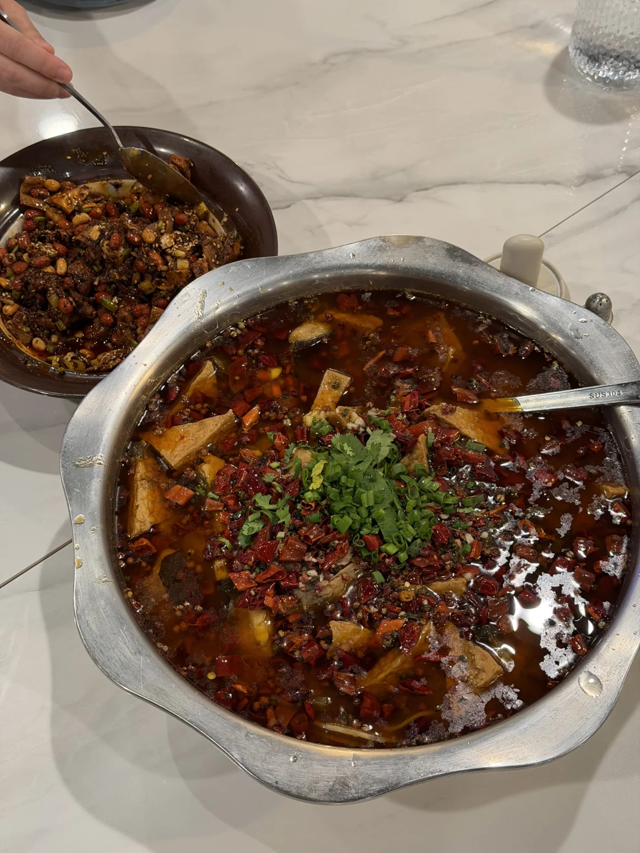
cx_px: 320
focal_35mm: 48
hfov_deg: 30.3
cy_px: 426
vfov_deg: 39.7
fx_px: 1183
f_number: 1.78
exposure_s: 1/60
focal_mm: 6.76
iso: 200
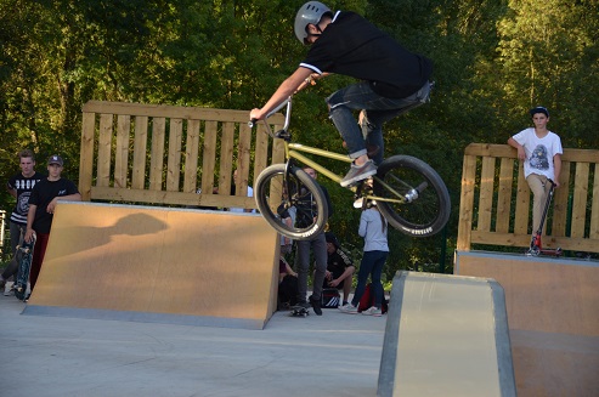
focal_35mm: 105
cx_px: 300
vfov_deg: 13.0
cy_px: 198
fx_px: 1744
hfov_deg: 19.5
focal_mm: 70
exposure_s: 1/800
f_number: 5
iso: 800
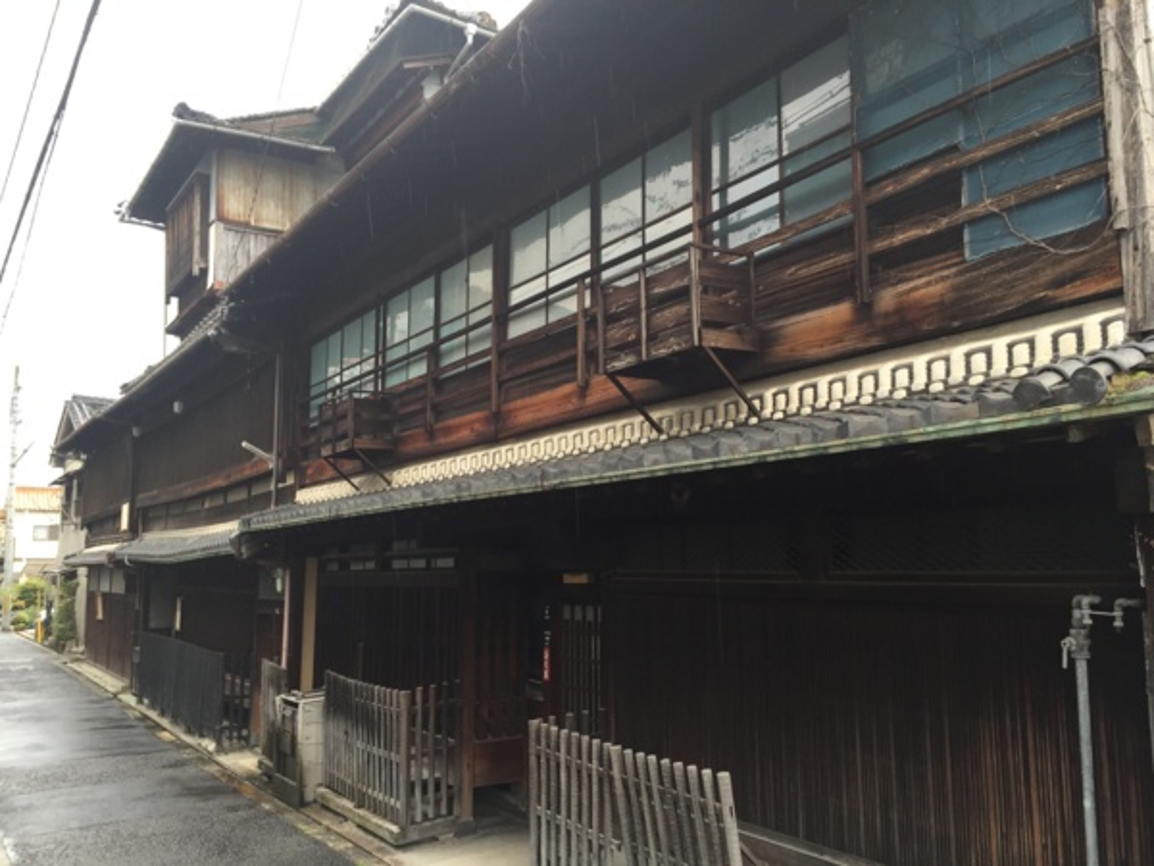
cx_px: 577
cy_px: 433
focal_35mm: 29
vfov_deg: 48.2
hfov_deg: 61.7
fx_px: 967
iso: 50
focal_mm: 4.15
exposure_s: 1/120
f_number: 2.2
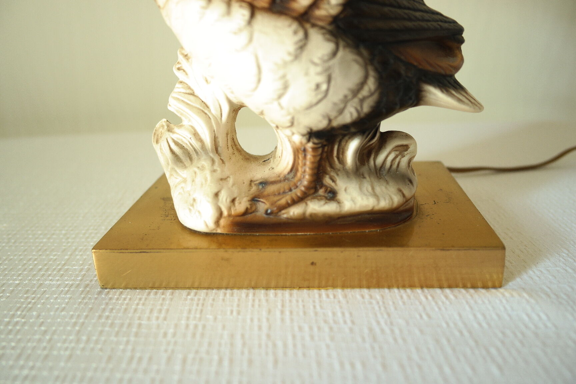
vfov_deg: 43.6
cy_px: 192
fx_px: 480
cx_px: 288
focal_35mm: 30
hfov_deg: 61.9
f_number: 5.6
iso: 200
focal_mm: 20
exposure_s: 1/25
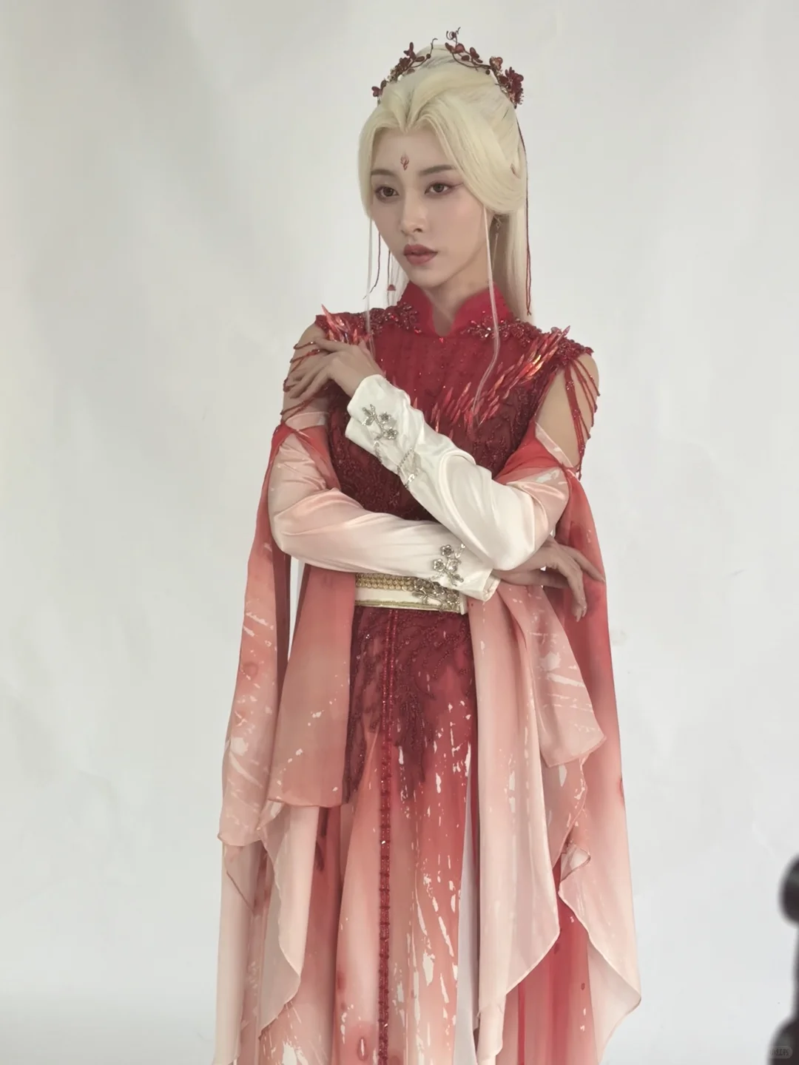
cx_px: 400
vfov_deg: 39.7
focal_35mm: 48
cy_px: 532
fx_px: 1477
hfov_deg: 30.3
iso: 200
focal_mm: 6.76
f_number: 1.78
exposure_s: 1/50
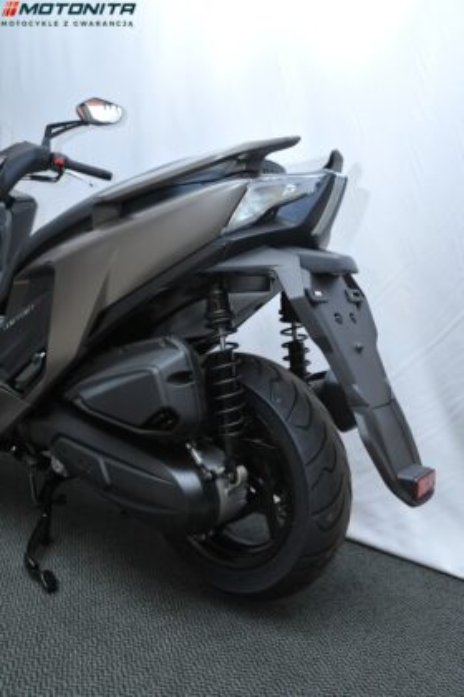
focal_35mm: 32
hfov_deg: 41.1
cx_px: 232
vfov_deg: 58.8
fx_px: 620
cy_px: 348
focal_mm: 32
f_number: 9
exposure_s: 1/60
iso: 2000
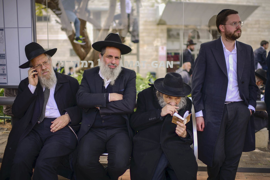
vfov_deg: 37.8
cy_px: 90
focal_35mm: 35
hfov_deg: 54.4
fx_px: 262
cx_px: 135
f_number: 1.4
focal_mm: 35
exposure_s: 1/500
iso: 31
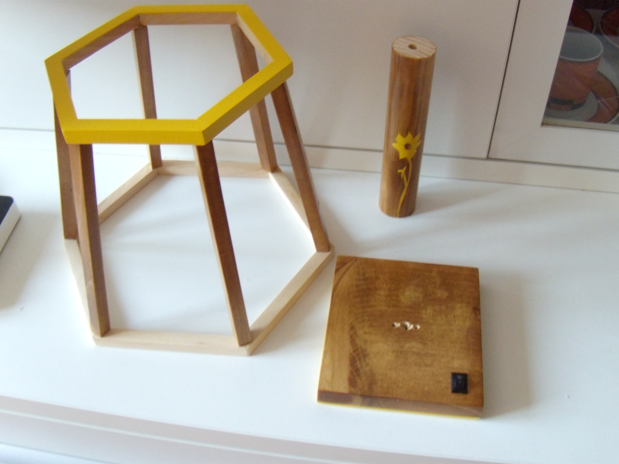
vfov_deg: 39.7
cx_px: 310
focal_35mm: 36
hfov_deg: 51.4
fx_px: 644
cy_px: 232
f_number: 3.6
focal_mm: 6.4
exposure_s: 1/20
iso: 400
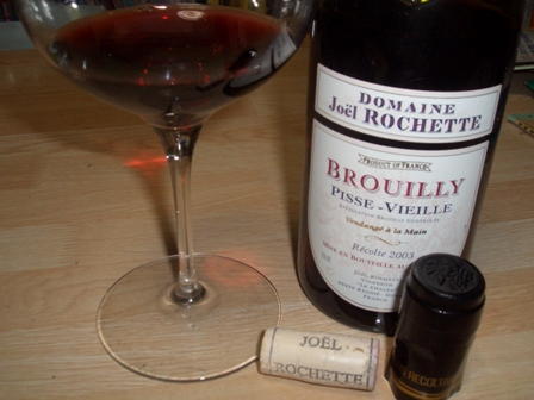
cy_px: 200
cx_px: 267
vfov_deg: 39.7
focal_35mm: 36
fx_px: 555
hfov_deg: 51.4
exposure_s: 1/40
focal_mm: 4.8
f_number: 4
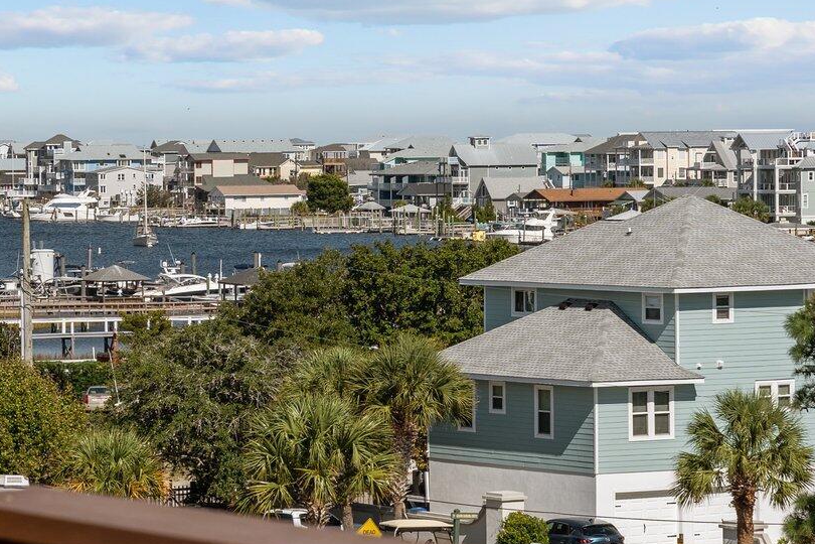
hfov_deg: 11.6
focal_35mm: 177
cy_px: 228
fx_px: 4007
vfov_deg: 7.8
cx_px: 126
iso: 160
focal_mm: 70
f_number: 6.3
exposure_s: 1/2000
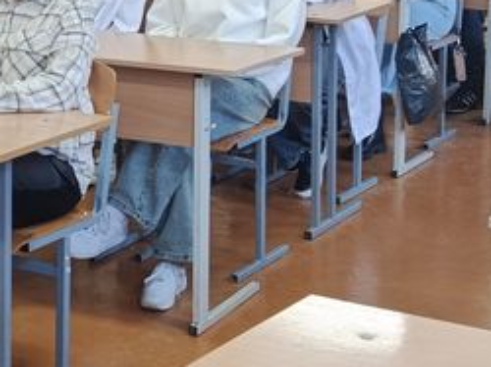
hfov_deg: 19.5
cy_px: -4
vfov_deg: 14.5
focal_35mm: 100
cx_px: 102
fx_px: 1417
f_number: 1.7
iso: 822
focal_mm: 5.24
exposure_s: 1/50
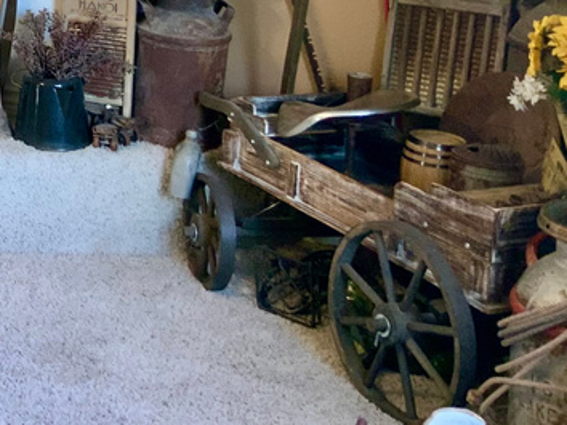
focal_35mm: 84
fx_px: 1375
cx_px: -243
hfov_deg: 20.5
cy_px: -75
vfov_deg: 16.8
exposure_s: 1/60
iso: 80
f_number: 1.8
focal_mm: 3
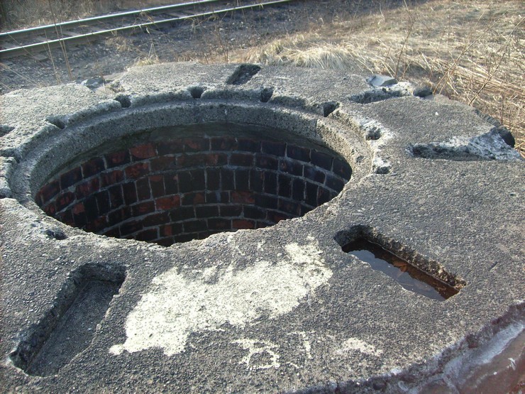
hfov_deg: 52.6
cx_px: 262
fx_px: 531
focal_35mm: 35
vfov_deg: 40.7
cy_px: 197
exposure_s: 1/180
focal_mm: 5.8
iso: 80
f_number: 2.8
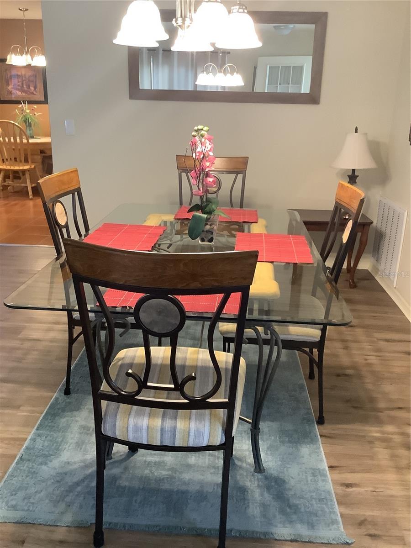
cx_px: 206
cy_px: 274
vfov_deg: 58.4
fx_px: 491
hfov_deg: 45.4
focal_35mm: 31
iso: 250
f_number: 2.4
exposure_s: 1/60
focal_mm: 3.3
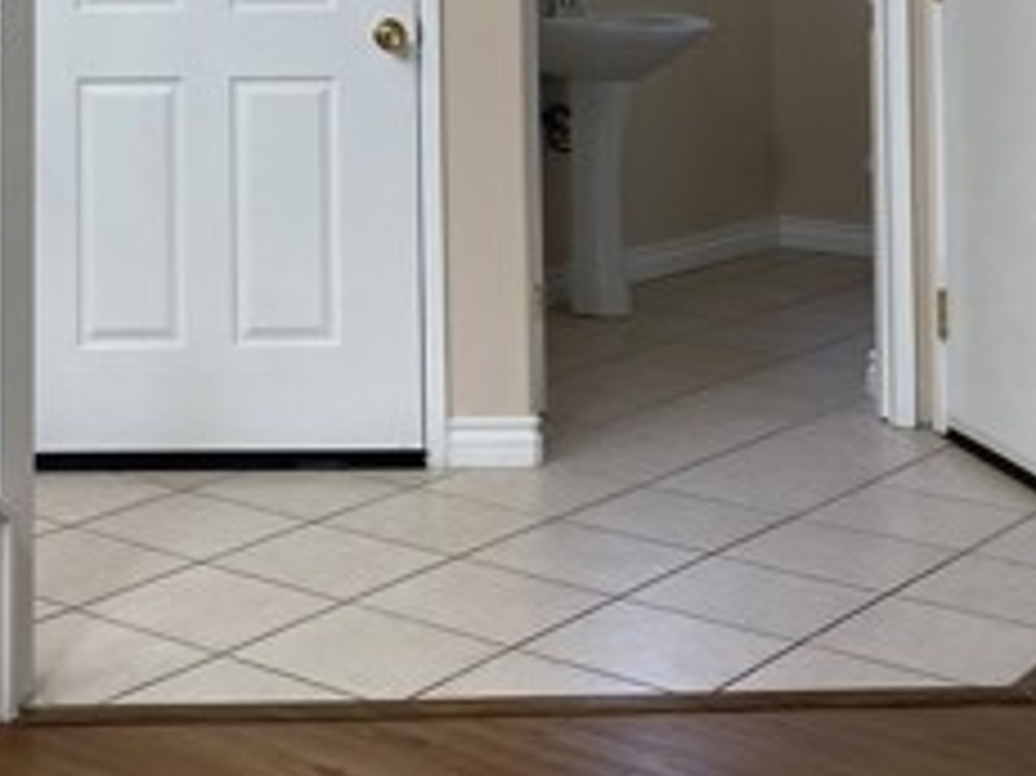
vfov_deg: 19.3
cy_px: -157
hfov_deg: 26.3
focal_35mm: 72
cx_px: 135
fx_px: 2154
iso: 64
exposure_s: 1/120
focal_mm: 4.25
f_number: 1.8
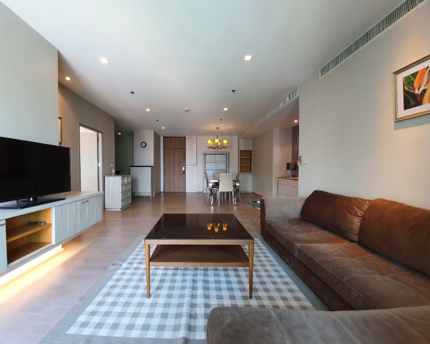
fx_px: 178
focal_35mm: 14
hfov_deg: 100.4
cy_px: 174
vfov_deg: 88.0
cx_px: 196
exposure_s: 1/50
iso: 100
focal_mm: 1.8
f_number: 2.2
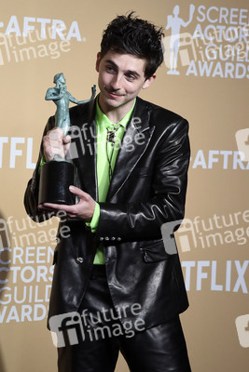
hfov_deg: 13.1
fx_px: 1088
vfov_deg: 19.4
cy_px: 186
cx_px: 124
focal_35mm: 105
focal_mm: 105
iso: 2500
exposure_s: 1/250
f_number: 7.1
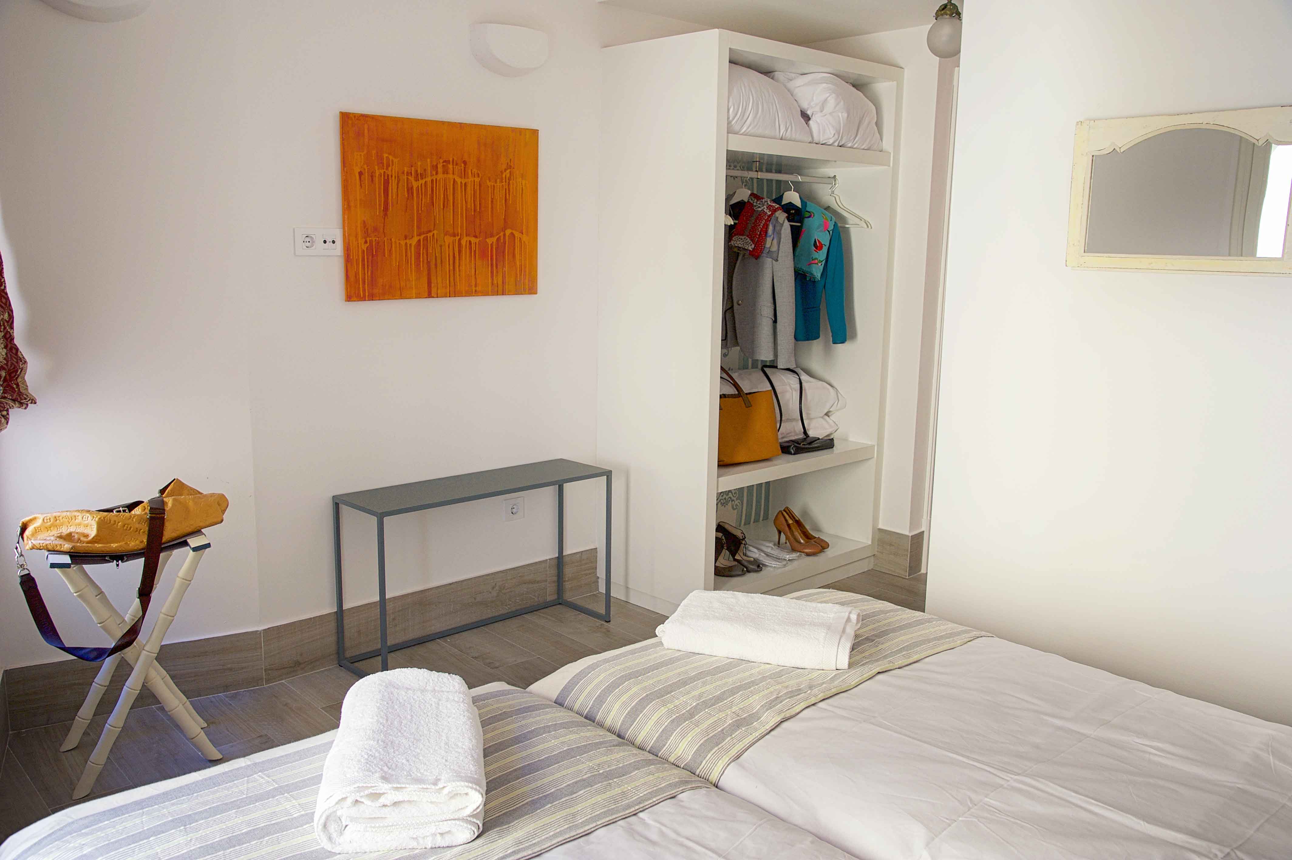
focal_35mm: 30
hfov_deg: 62.0
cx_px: 646
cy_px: 430
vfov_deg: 43.6
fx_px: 1076
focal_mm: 30
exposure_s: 1/25
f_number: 8
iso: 500
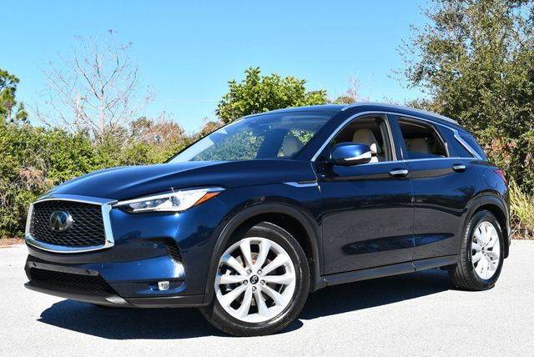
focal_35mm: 50
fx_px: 742
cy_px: 178
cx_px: 267
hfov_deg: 39.6
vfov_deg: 27.0
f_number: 8
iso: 140
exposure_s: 1/250
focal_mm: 25
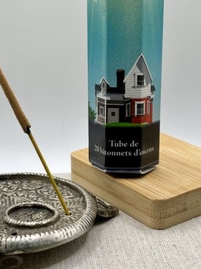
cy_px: 127
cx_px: 91
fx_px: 605
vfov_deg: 25.0
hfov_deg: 18.9
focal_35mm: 78
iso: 32
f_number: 1.6
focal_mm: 5.96
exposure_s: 1/164
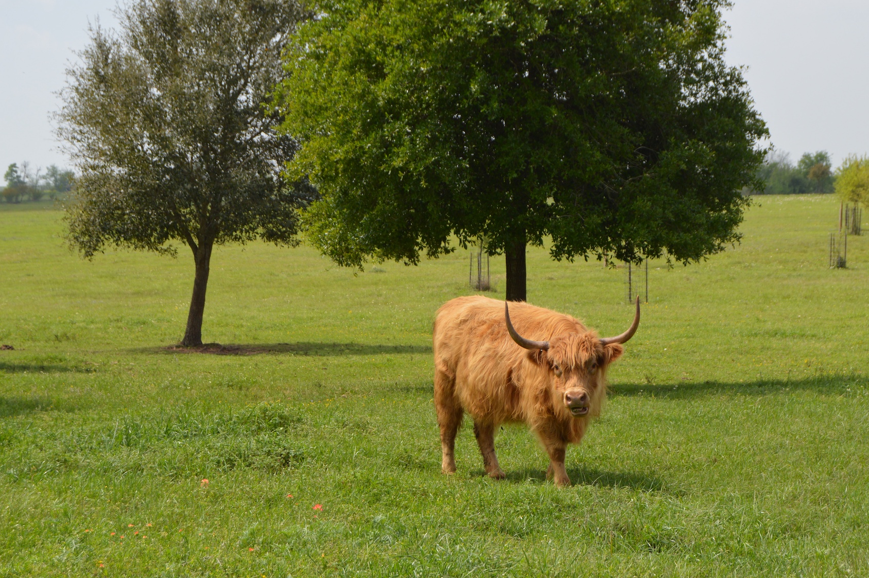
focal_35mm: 91
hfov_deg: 22.4
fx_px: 2195
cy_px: 326
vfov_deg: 15.0
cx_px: 494
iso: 100
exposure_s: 1/250
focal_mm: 50
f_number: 8
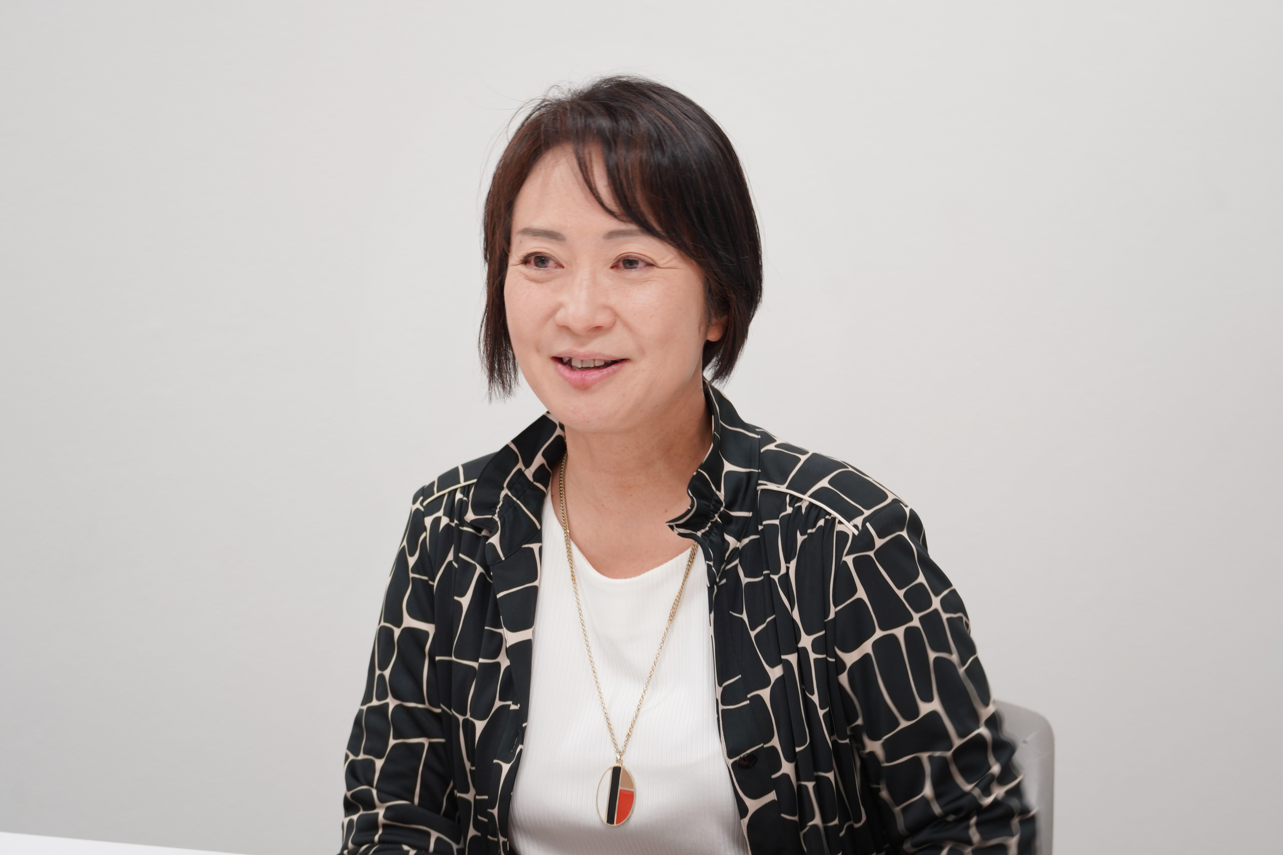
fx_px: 3706
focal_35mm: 104
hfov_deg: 19.6
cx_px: 642
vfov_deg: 13.2
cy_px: 428
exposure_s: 1/50
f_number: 5
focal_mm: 104
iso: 500
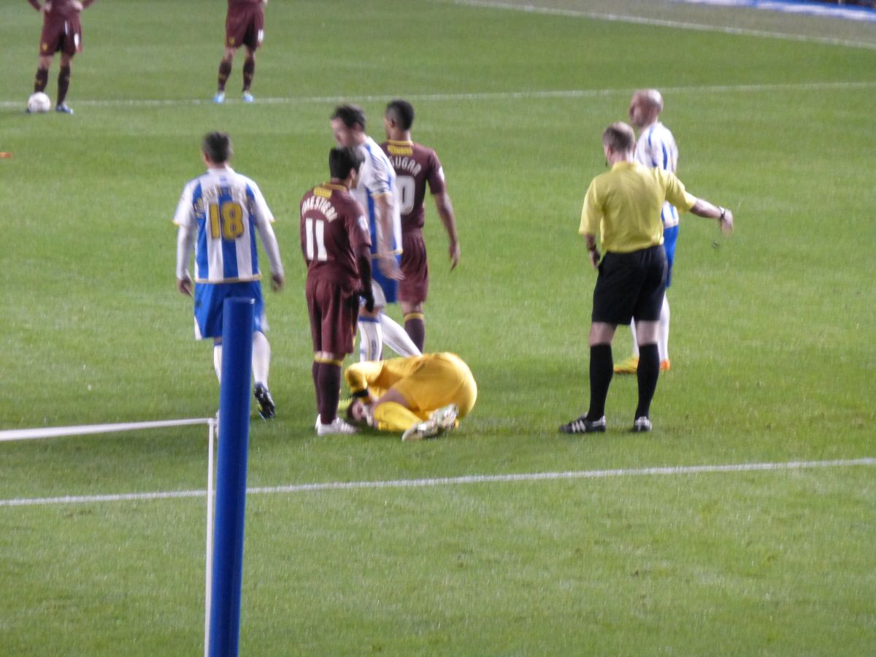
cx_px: 438
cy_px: 328
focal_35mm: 289
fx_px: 7313
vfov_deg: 5.1
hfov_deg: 6.9
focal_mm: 51.5
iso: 800
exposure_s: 1/20
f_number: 5.9
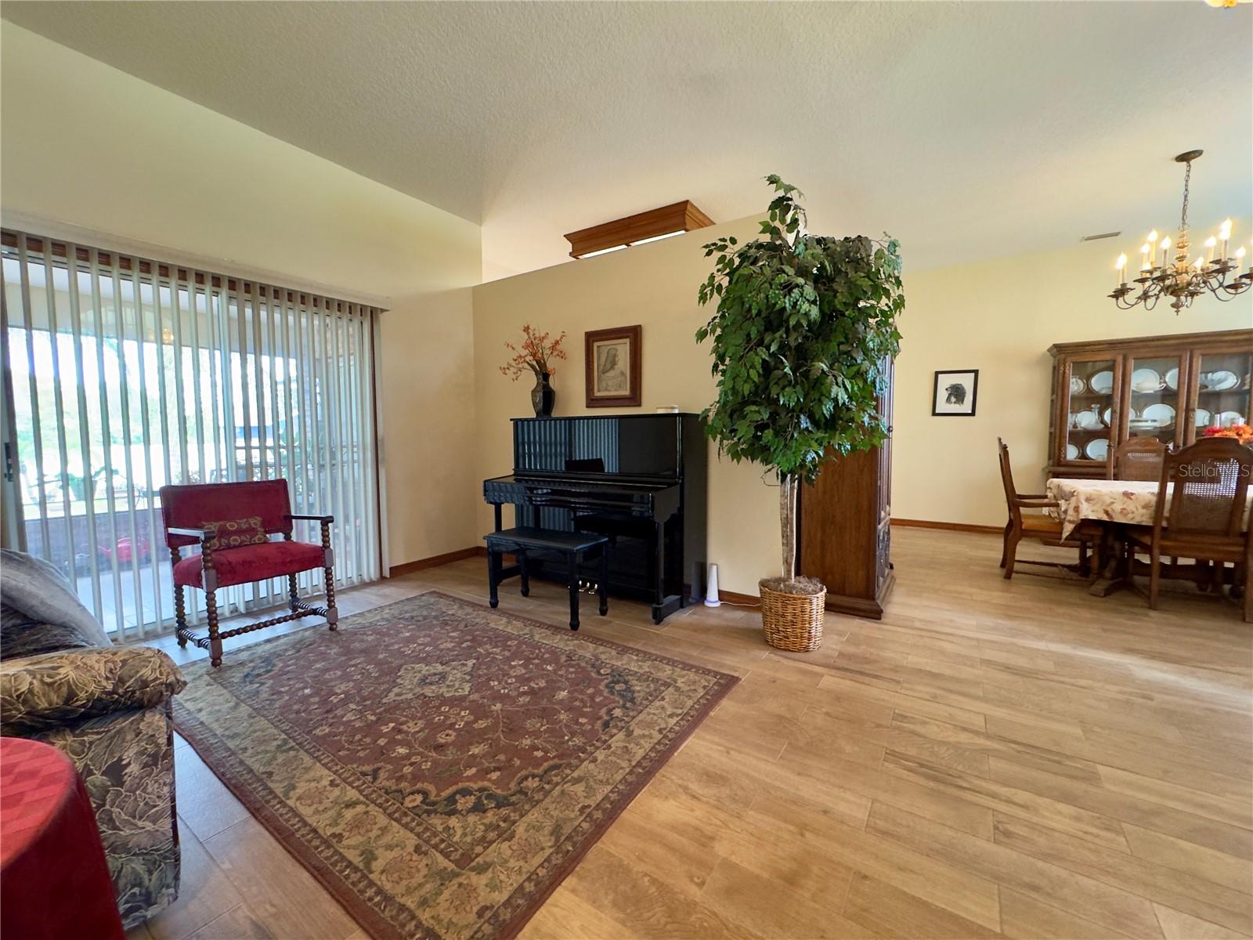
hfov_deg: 102.1
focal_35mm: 14
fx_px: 507
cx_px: 626
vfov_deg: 85.7
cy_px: 470
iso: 1000
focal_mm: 2.22
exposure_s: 1/60
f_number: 2.2
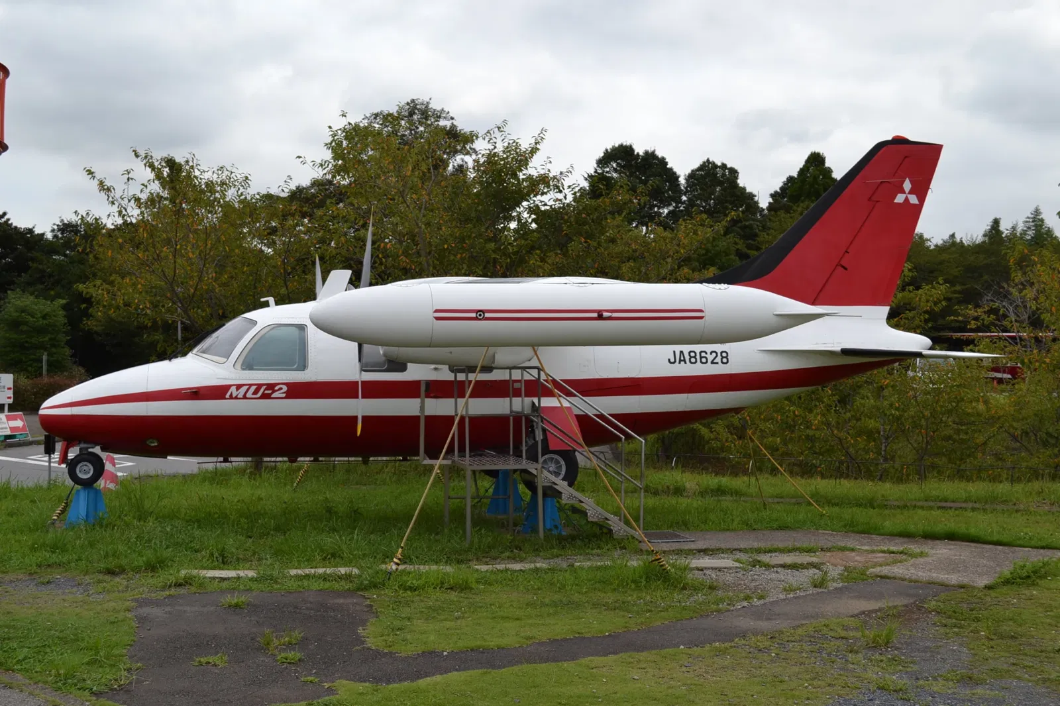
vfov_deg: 29.9
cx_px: 530
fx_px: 1325
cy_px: 353
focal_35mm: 45
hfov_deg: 43.6
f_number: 7.1
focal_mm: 30
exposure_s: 1/200
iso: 100
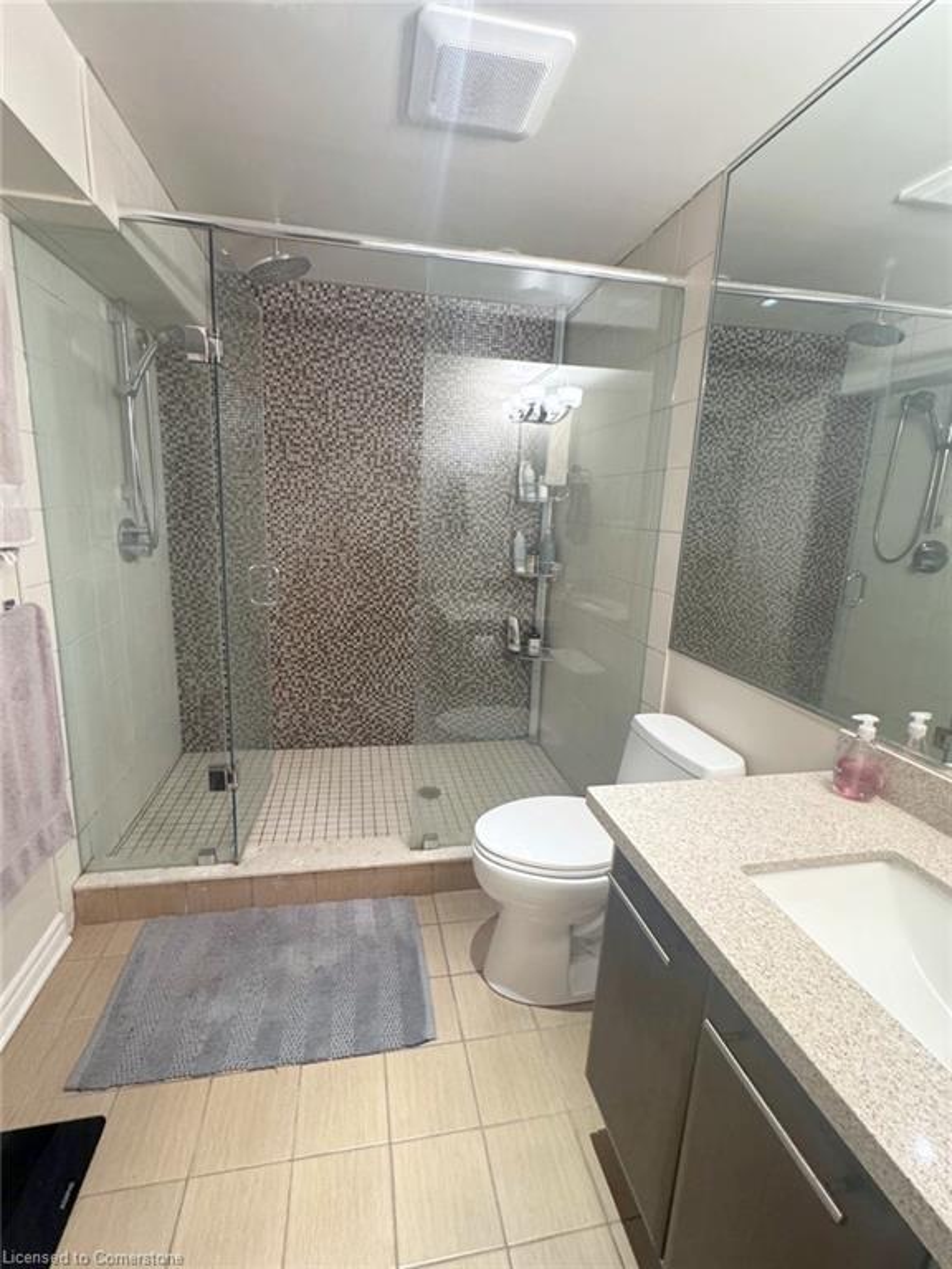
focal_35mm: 14
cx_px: 476
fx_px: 513
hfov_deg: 85.7
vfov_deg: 102.1
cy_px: 634
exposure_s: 1/60
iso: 400
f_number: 2.2
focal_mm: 2.2
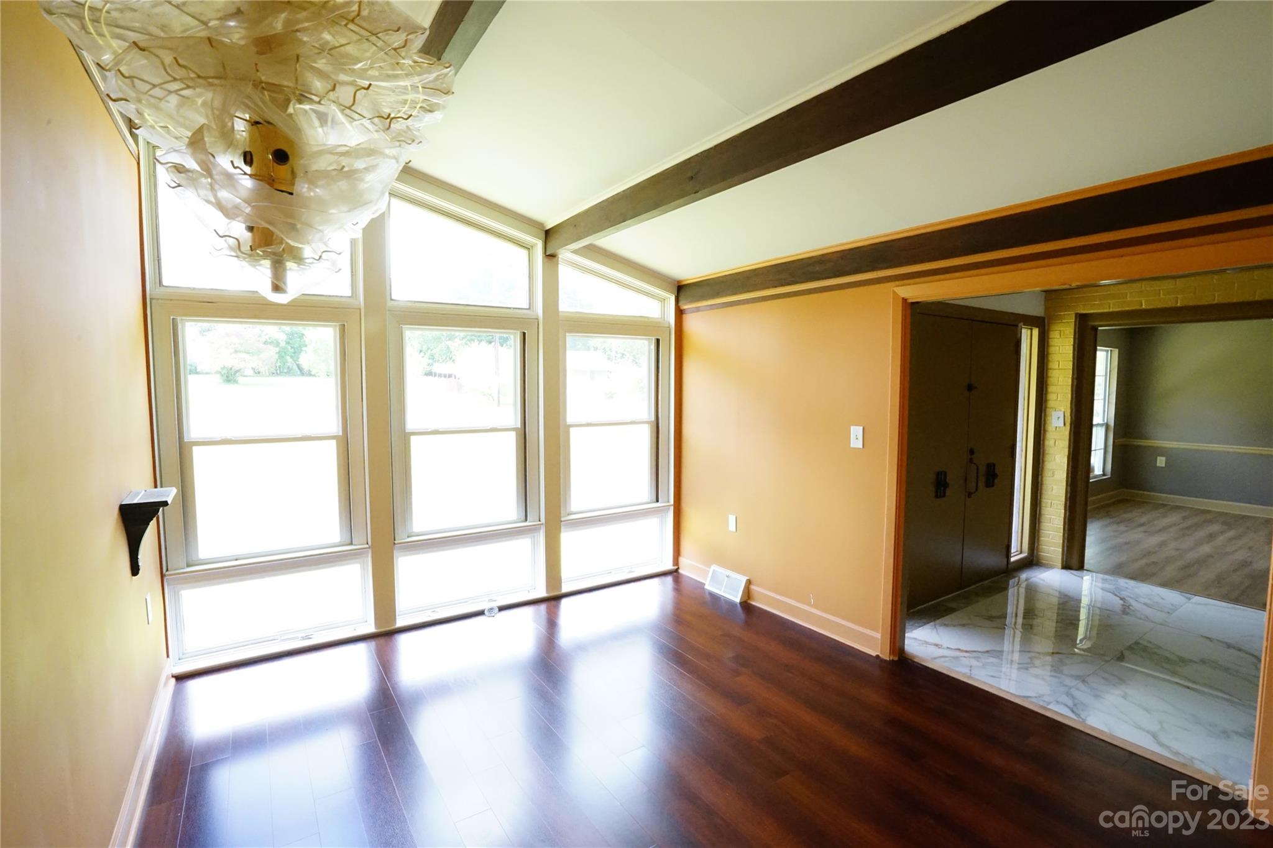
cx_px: 636
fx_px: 566
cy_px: 424
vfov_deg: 73.7
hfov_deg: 96.7
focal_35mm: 16
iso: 5000
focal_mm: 16
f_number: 16
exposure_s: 1/50
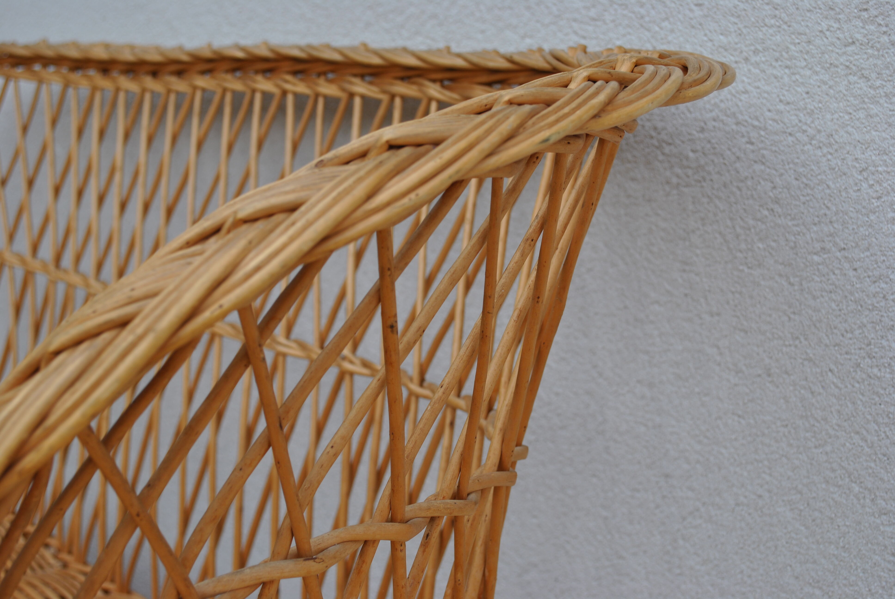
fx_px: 1307
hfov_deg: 37.8
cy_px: 300
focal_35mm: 52
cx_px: 448
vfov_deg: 25.8
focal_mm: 35
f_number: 7.1
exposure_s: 1/200
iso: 100
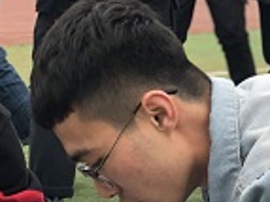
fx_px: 1816
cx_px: 140
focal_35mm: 233
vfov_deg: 6.2
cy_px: 357
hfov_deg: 8.5
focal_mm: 6
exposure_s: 1/182
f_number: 2.4
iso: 16
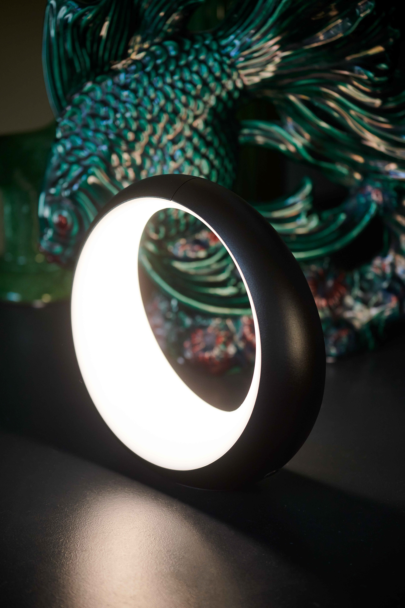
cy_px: 304
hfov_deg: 11.4
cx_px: 202
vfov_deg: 17.1
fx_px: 2025
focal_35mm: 120
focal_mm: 120
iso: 800
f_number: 4
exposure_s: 1/80
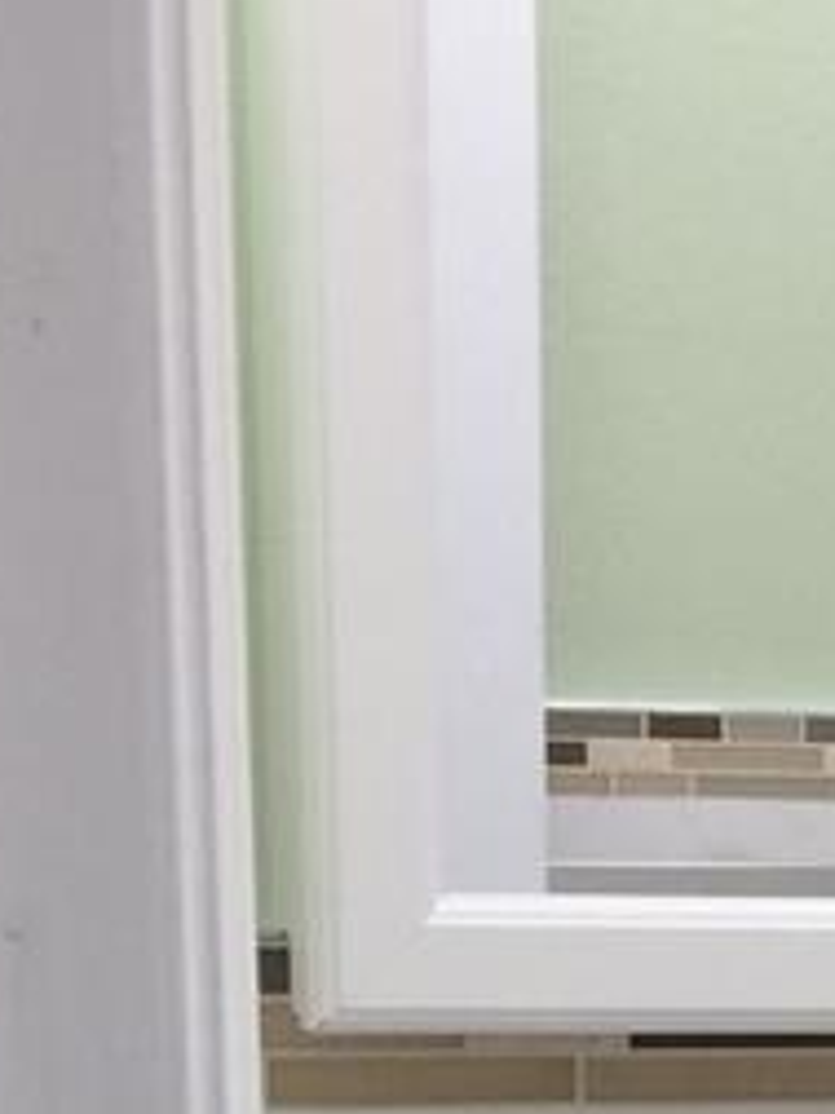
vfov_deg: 13.0
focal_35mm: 138
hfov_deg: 10.4
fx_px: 4438
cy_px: 1980
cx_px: 1286
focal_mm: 4.15
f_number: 2.2
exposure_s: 1/30
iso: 32
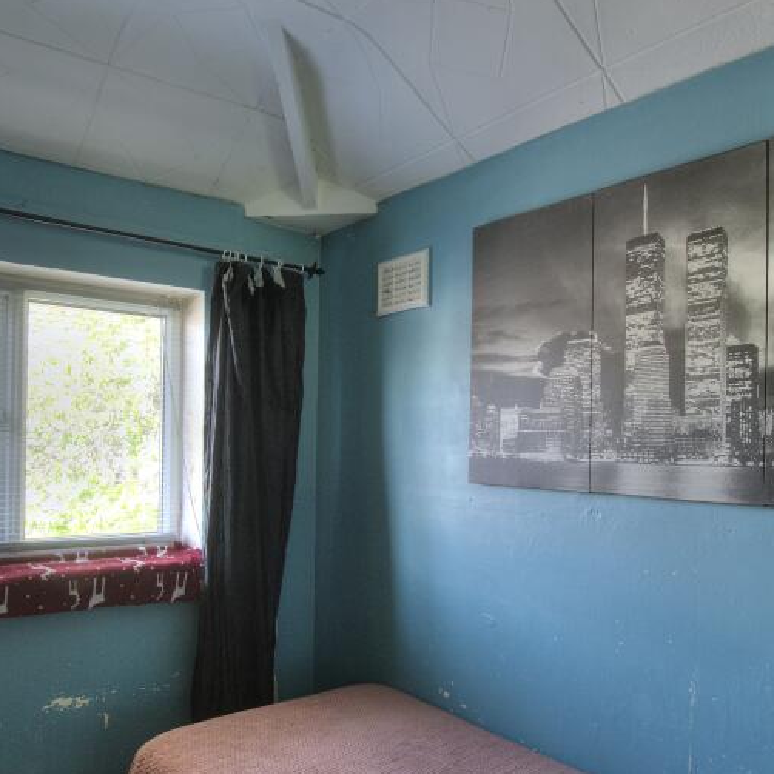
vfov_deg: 60.9
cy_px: 419
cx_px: 318
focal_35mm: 26
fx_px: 658
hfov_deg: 60.5
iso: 400
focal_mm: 10
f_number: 8
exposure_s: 1/10
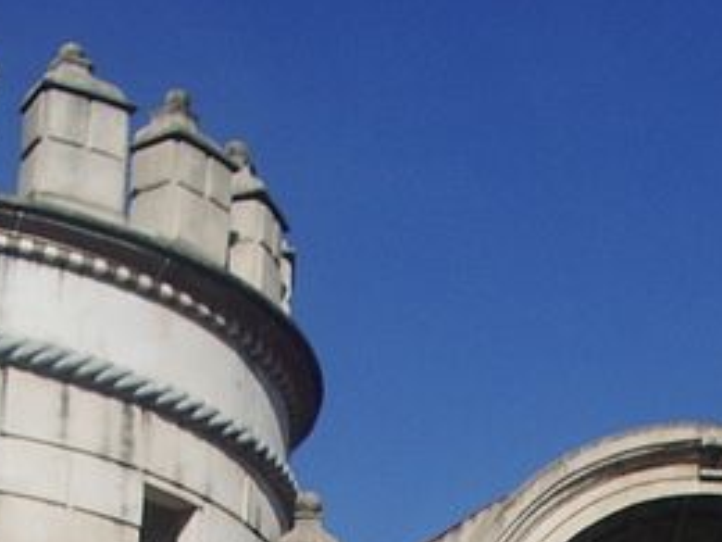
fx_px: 2878
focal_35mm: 138
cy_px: 1059
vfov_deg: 10.0
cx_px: 536
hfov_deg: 14.2
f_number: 4.3
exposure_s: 1/1000
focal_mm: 5.8
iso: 50
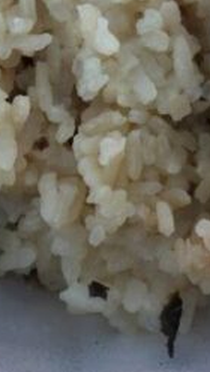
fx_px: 879
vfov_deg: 23.2
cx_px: 70
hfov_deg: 13.6
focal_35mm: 89
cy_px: 32
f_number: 2.2
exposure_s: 1/513
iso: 25
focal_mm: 4.15
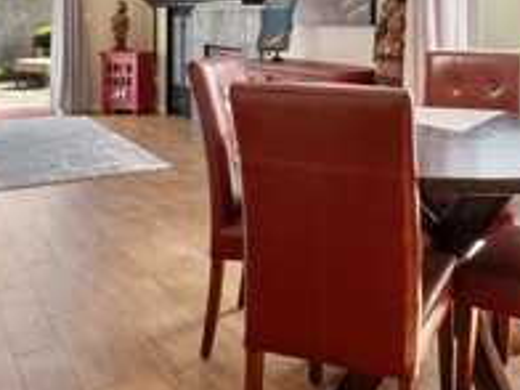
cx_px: 305
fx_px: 661
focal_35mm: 44
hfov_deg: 42.8
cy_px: 7
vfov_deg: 30.7
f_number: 8
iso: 100
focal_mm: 14
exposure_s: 1/13
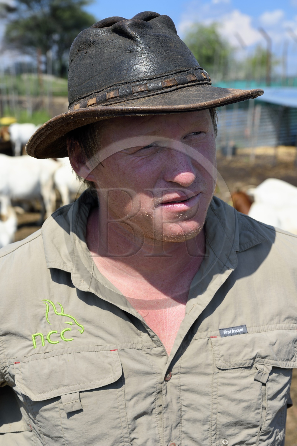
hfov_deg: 19.4
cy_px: 223
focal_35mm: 70
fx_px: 867
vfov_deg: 28.9
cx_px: 148
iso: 200
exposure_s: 1/320
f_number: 11
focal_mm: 70
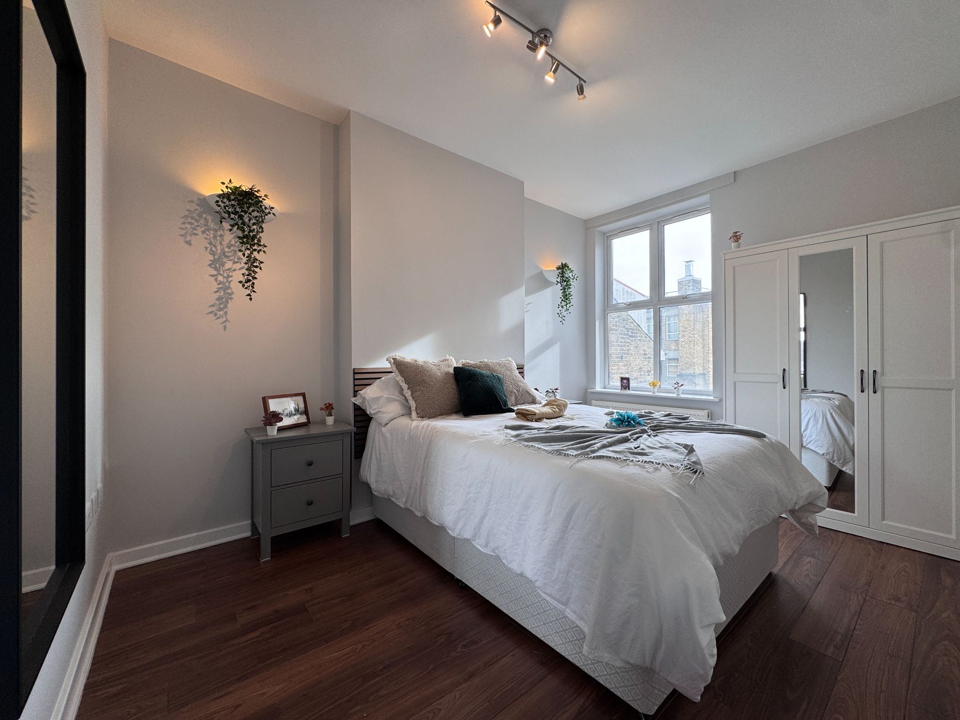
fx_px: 388
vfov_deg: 85.7
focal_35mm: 14
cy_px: 360
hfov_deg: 102.1
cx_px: 480
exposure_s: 1/100
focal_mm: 2.22
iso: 50
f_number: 2.2
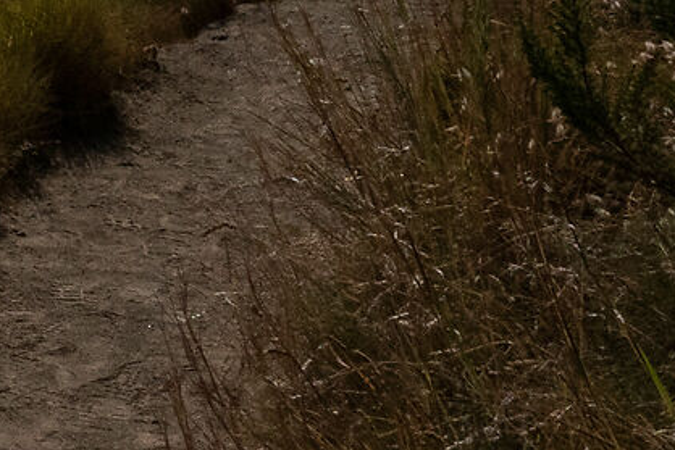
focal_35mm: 155
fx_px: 2907
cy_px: -387
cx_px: -1088
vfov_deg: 8.5
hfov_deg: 10.7
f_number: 16
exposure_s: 1/3200
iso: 1600
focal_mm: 18
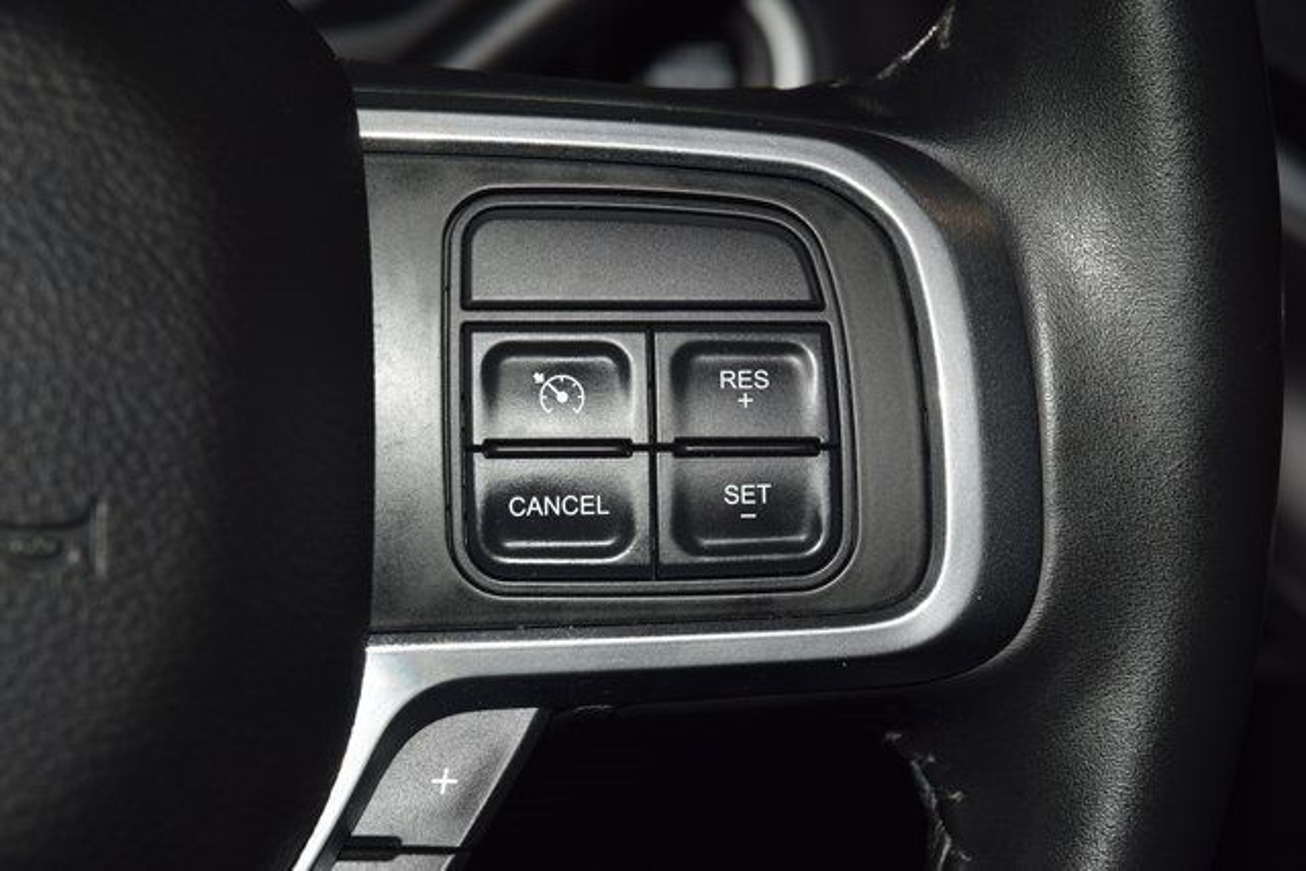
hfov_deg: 19.5
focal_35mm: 105
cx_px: 653
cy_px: 436
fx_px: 3810
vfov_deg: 13.0
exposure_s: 1/125
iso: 100
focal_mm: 70
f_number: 8
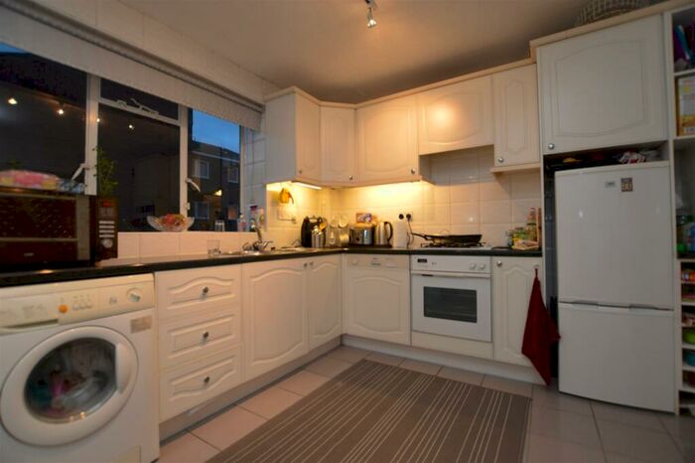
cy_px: 232
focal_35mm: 15
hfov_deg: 100.4
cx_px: 348
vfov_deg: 77.3
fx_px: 289
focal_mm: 10
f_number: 3.5
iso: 400
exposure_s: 1/60
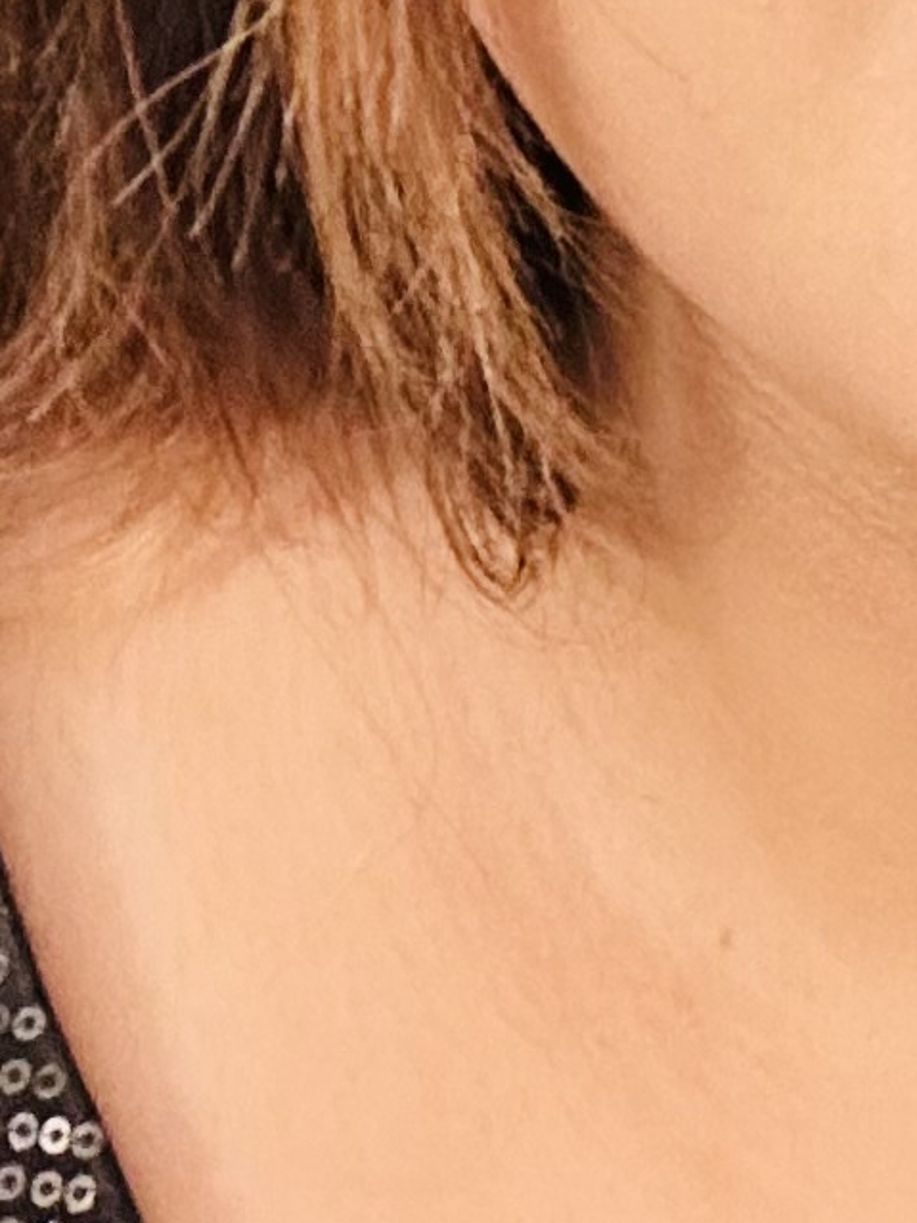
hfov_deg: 10.0
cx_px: 1267
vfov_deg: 13.6
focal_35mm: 145
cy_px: 270
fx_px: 5123
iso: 320
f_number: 1.9
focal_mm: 2.69
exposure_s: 1/34
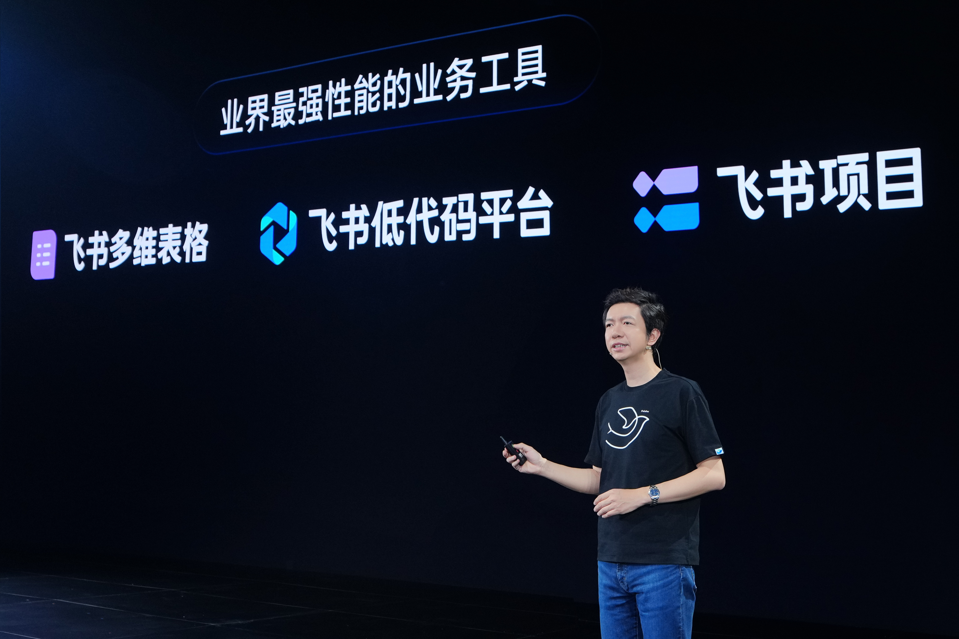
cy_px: 320
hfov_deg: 51.9
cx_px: 480
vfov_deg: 35.9
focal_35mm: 37
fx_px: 986
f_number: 4
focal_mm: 25
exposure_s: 1/125
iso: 800
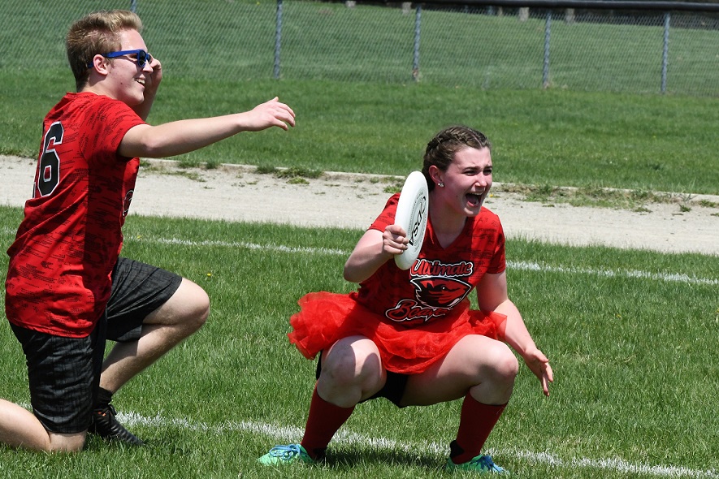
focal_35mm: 300
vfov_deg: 4.6
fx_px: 5991
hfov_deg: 6.9
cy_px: 240
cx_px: 360
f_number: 20
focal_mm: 200
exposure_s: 1/1000
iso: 1800
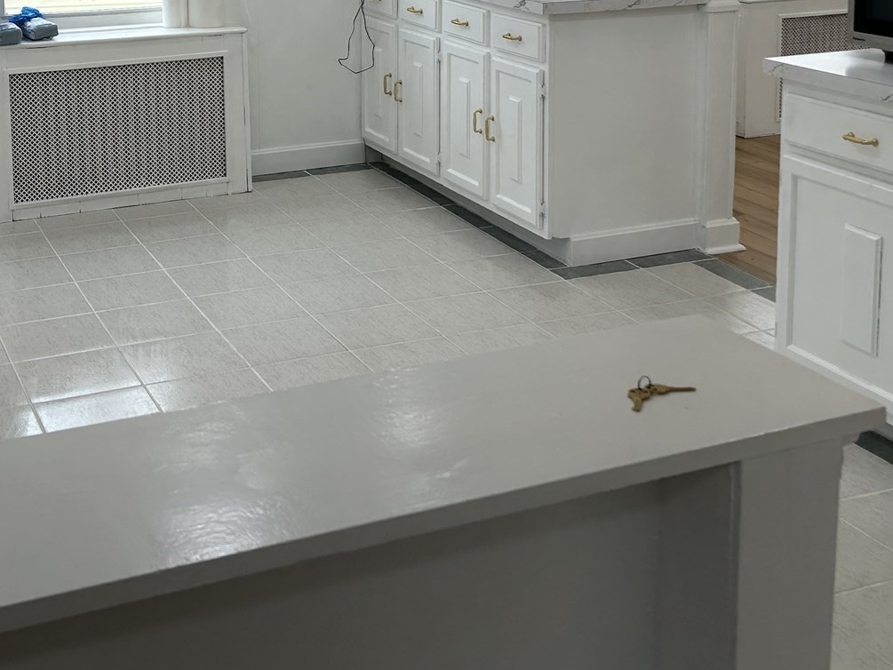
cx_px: 320
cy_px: 4
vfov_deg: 26.1
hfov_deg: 35.9
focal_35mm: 53
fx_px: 1367
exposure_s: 1/138
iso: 40
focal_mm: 5.7
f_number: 1.5
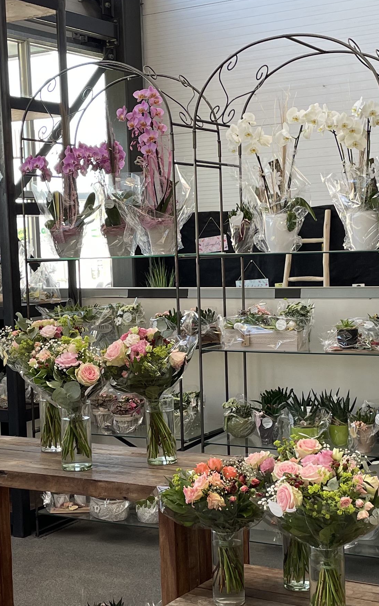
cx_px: 190
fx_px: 1042
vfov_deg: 32.4
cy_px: 361
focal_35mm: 63
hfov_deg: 20.6
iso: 50
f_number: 1.6
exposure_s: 1/100
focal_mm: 4.2
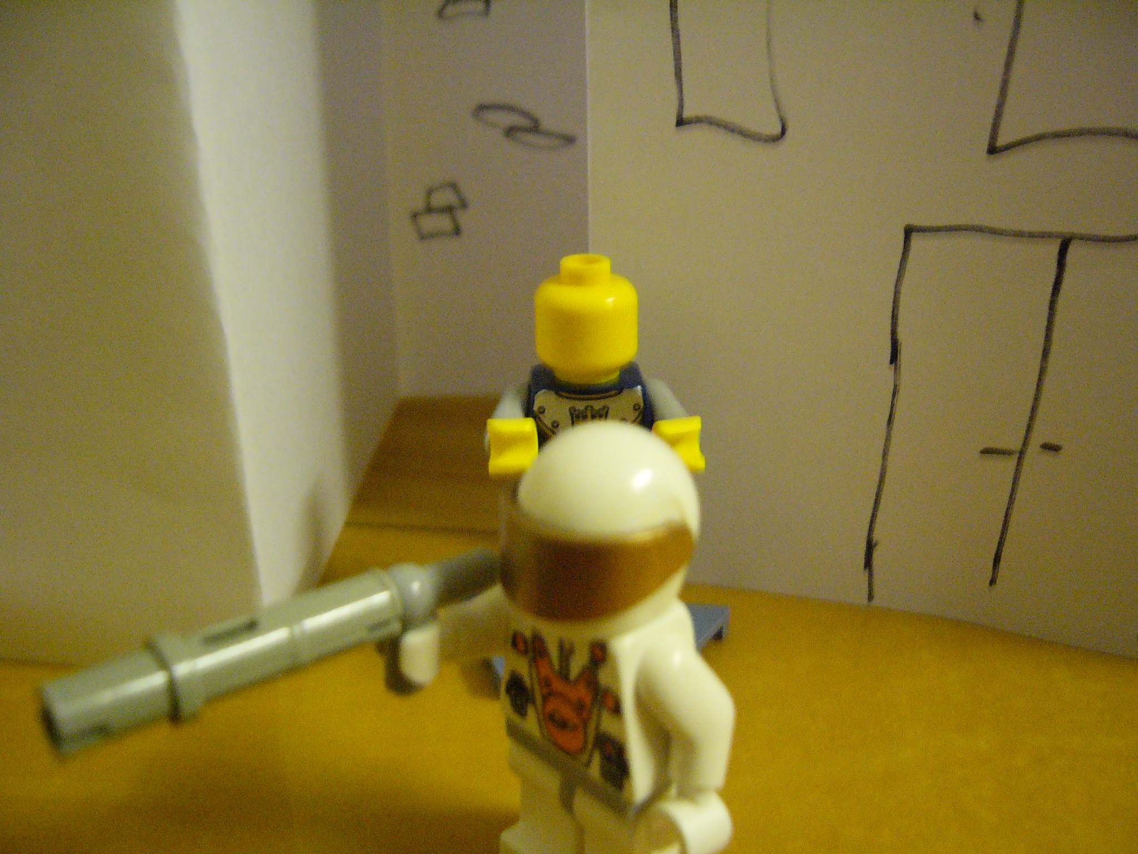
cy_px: 427
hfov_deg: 52.6
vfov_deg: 40.7
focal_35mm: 35
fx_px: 1151
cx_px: 569
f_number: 2.8
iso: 400
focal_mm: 5.8
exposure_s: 1/8
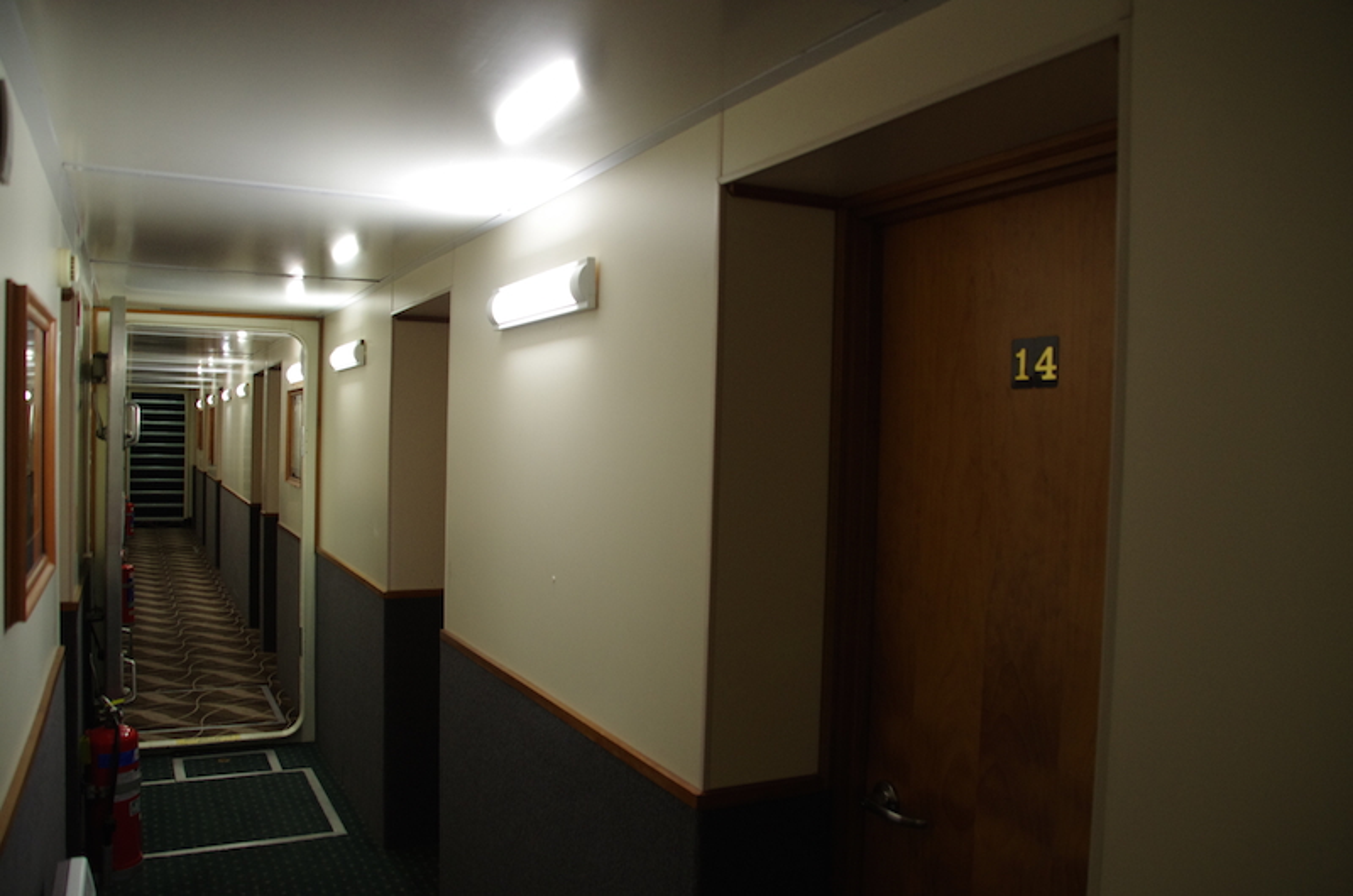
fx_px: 1125
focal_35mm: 30
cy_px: 448
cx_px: 676
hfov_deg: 62.0
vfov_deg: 43.4
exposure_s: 1/45
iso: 800
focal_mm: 20
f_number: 3.5
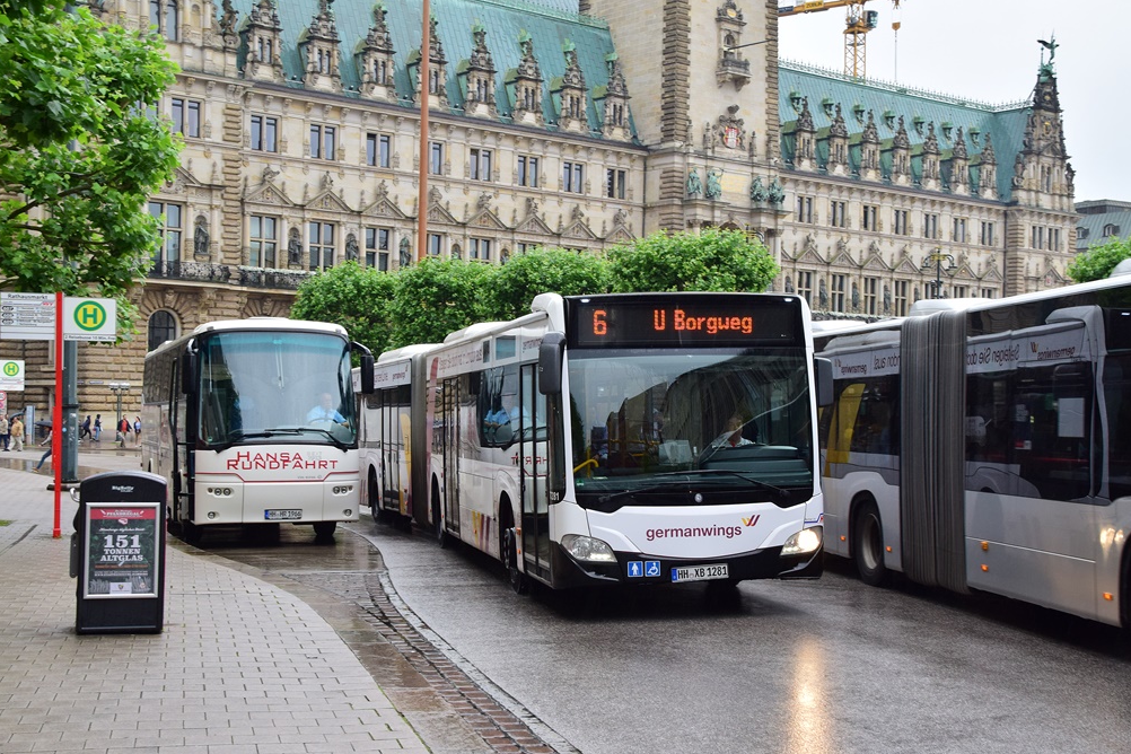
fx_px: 1445
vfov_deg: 29.2
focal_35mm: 46
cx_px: 556
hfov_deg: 42.7
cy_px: 381
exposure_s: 1/125
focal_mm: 30
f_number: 10
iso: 400
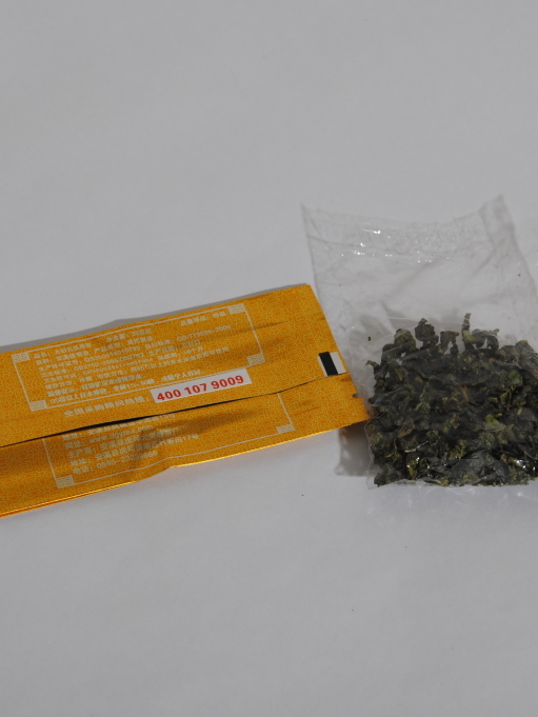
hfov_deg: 9.1
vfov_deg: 12.1
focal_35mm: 163
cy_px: 360
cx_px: 258
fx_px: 3371
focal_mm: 75
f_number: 8
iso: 100
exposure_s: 1/125
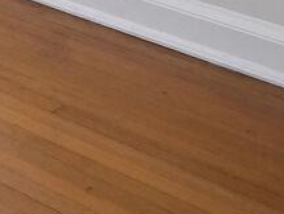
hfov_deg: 11.2
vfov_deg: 10.5
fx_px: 888
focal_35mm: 108
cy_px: -390
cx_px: -572
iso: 200
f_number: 9
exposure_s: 1/20
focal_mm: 14
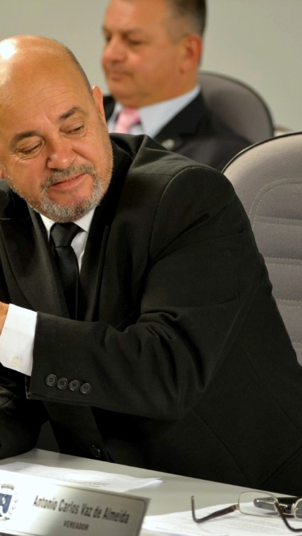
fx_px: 4095
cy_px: 268
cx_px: 114
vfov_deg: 7.5
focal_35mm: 288
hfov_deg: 4.2
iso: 800
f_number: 4.8
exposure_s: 1/60
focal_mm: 122
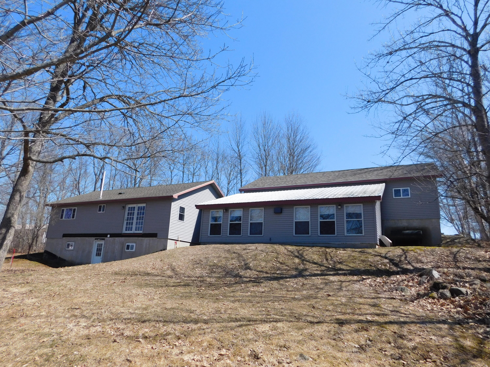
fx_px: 326
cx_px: 245
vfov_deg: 58.9
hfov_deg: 73.9
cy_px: 184
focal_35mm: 23
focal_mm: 4
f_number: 6
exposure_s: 1/400
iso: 125
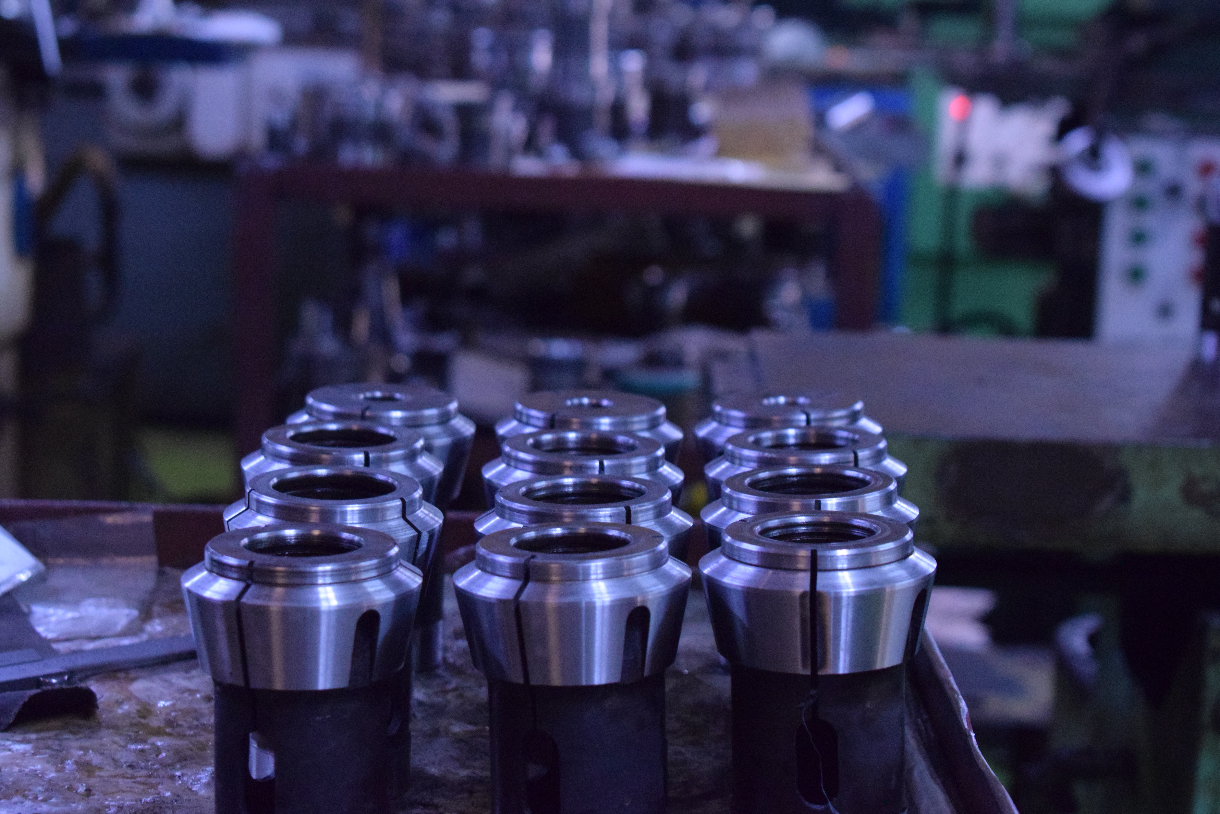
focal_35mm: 82
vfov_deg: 16.6
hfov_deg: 24.6
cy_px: 407
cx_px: 610
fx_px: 2796
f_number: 6.3
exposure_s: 1/50
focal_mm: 55
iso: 6400
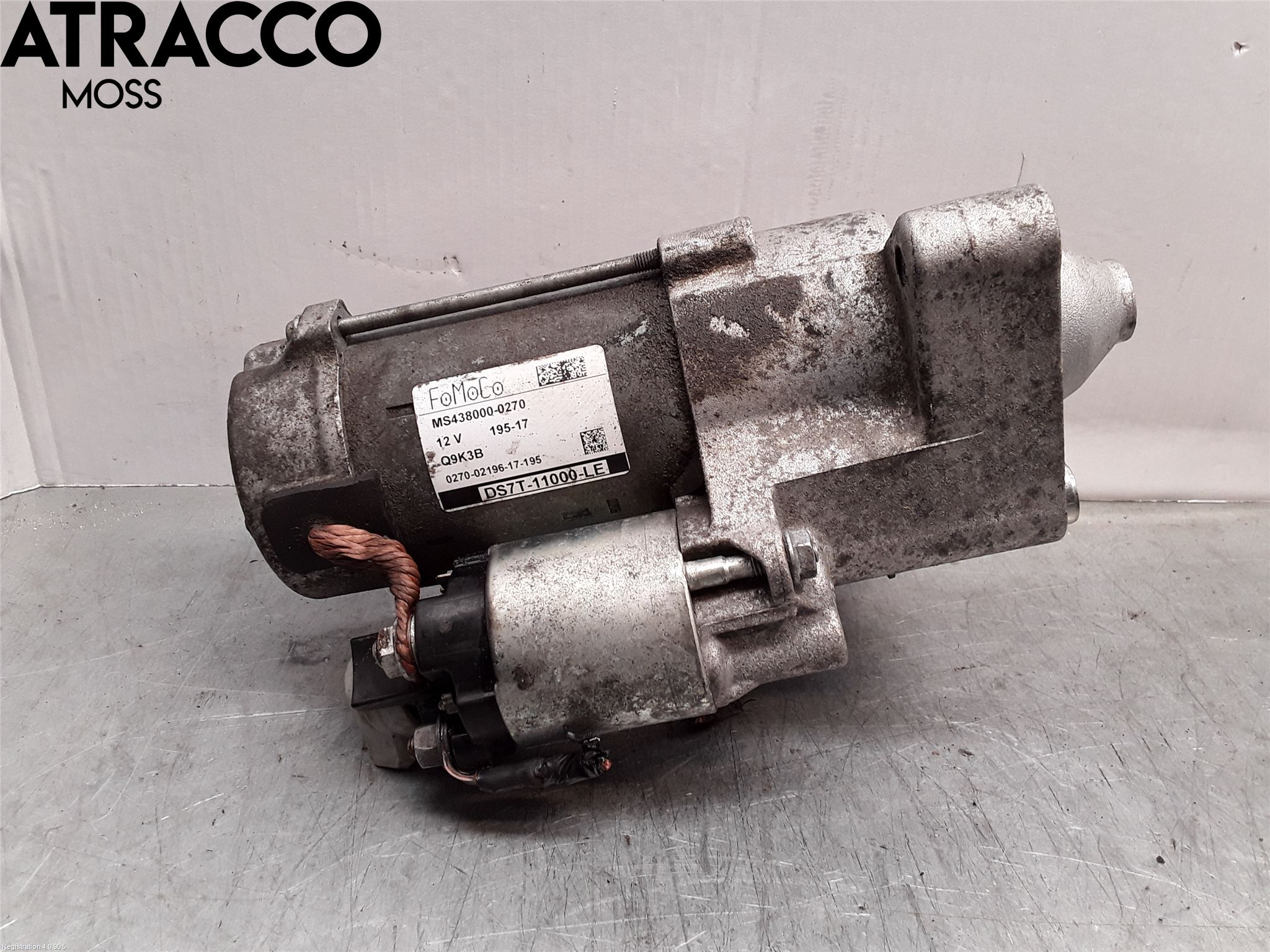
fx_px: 1027
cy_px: 476
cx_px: 635
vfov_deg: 49.7
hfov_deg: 63.4
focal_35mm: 28
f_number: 1.9
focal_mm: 2.91
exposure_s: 1/50
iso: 40
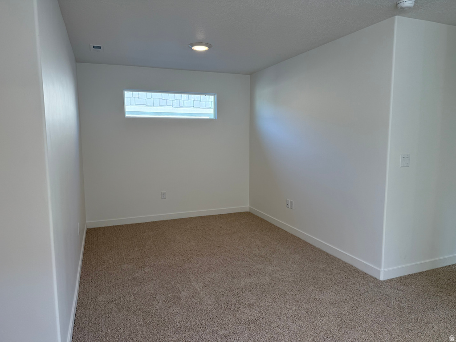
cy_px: 171
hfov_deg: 71.6
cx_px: 228
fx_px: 316
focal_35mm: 24
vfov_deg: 56.8
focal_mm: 6.76
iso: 100
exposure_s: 1/307
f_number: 1.78
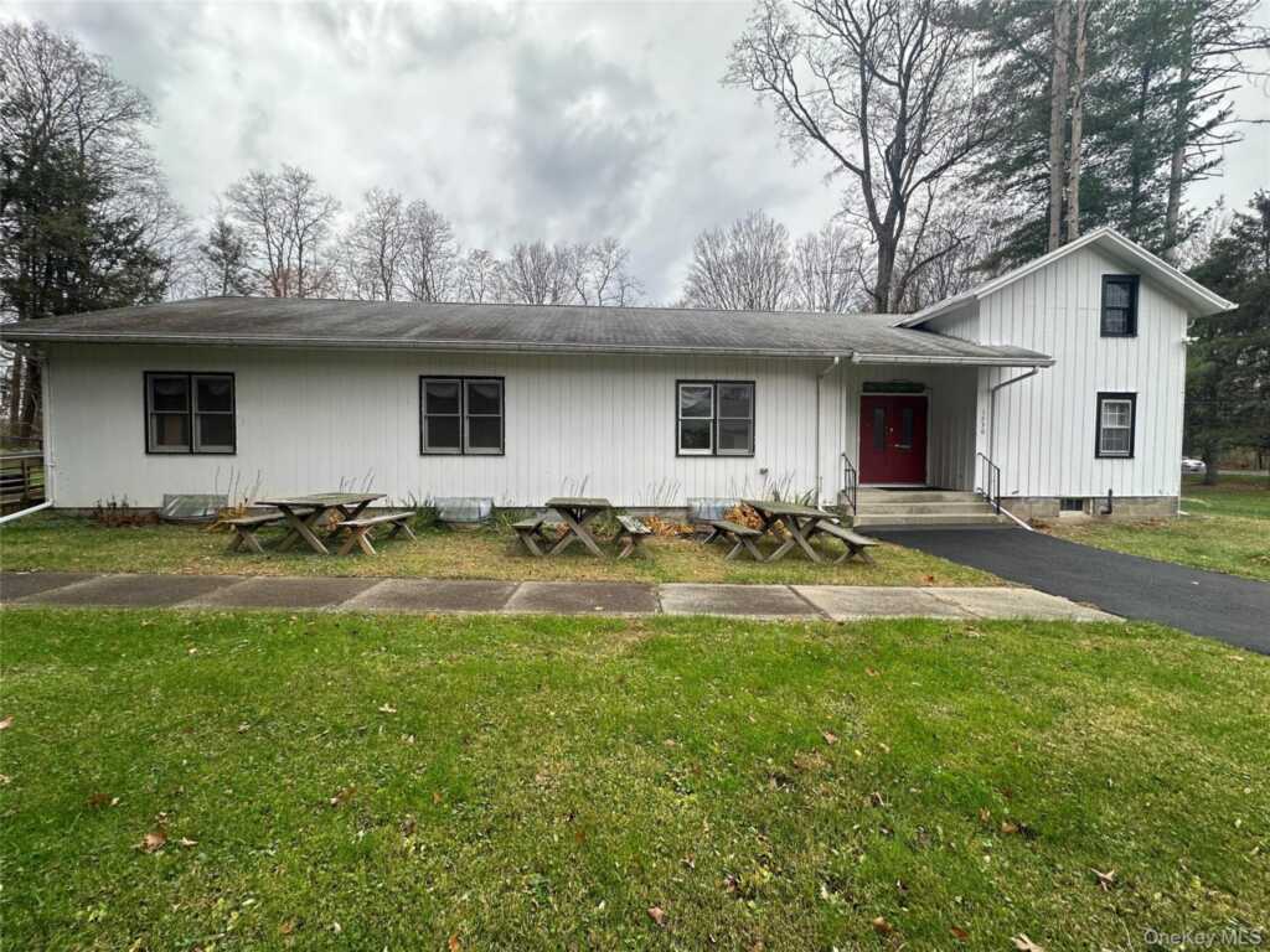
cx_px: 635
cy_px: 476
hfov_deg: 102.1
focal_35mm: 14
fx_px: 514
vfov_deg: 85.7
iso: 40
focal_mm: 2.22
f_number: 2.2
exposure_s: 1/115
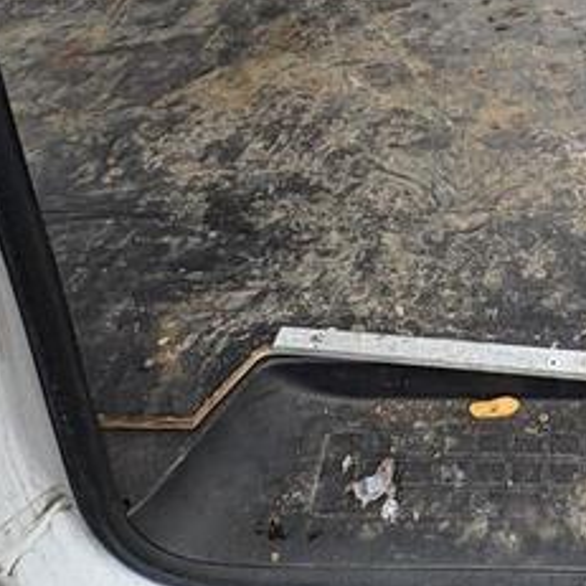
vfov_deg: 27.9
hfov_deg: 33.1
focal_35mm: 48
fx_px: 919
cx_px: 553
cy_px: -216
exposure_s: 1/99
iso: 64
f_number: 2.2
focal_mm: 2.22
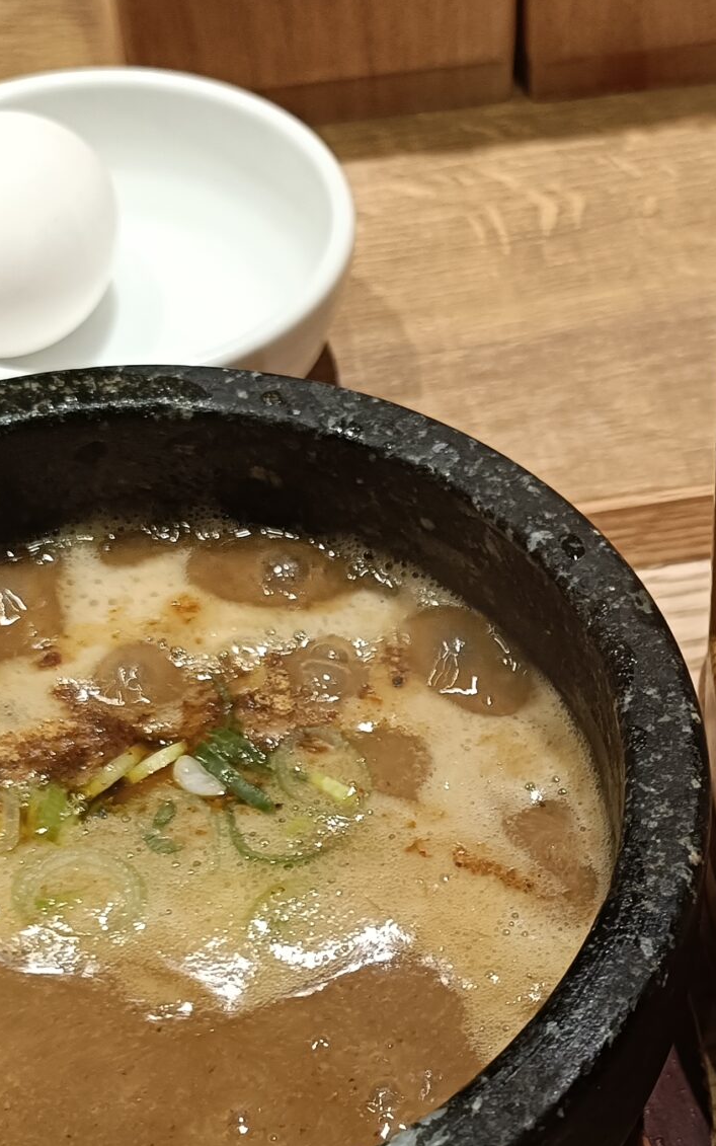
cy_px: 864
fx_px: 1873
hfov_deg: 21.1
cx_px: 659
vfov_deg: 33.3
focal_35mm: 60
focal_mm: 4.7
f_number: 1.7
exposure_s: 1/50
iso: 400
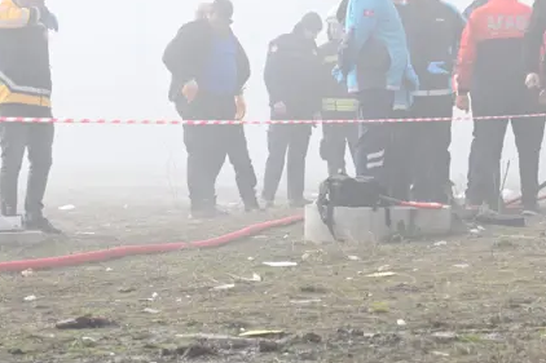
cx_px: 374
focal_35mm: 219
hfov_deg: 9.4
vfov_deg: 6.3
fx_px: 3320
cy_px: 133
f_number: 5.6
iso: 400
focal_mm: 70
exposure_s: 1/1250
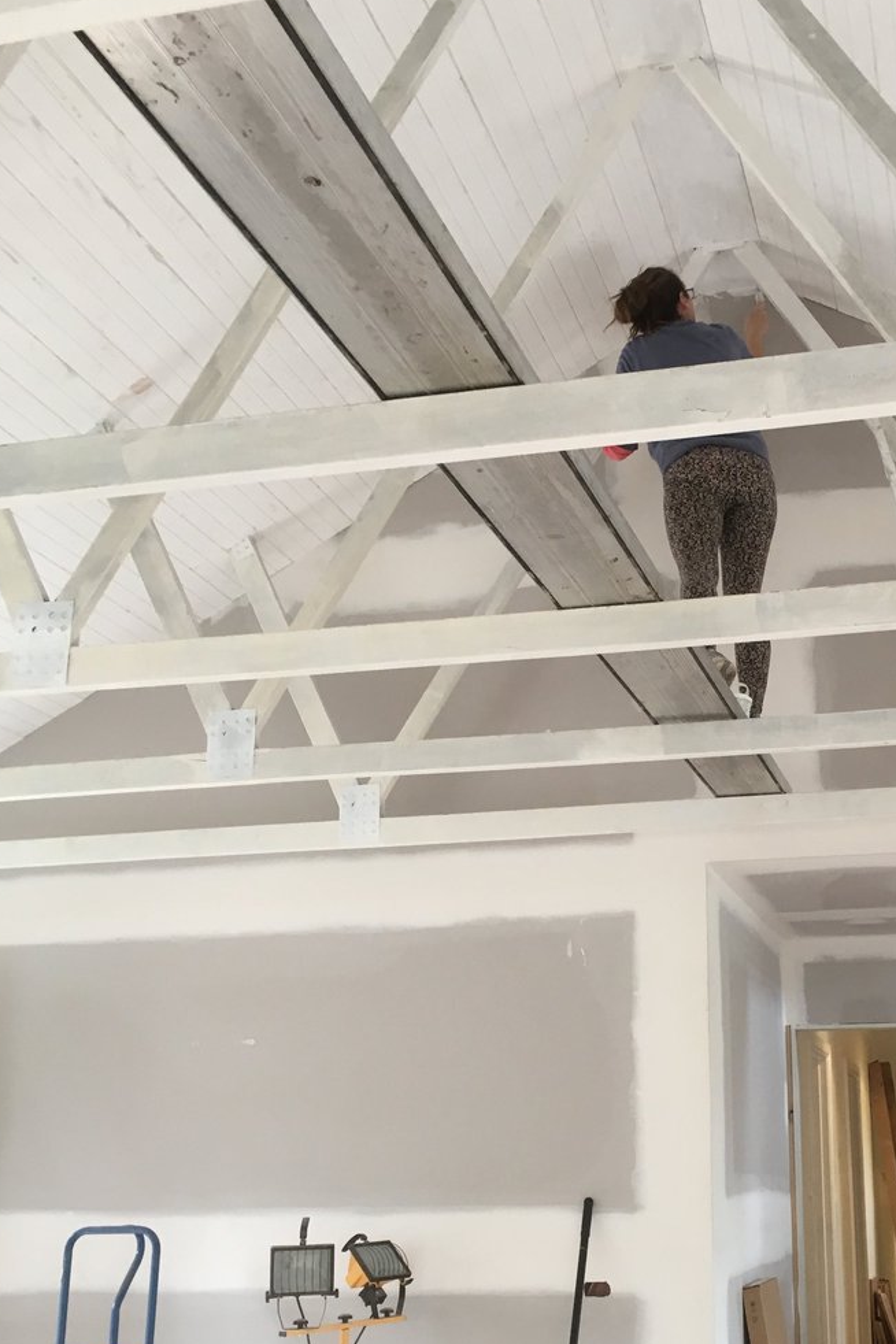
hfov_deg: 32.1
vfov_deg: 47.0
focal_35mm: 41
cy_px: 827
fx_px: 1531
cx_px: 664
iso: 80
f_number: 2.2
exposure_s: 1/33
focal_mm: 4.15
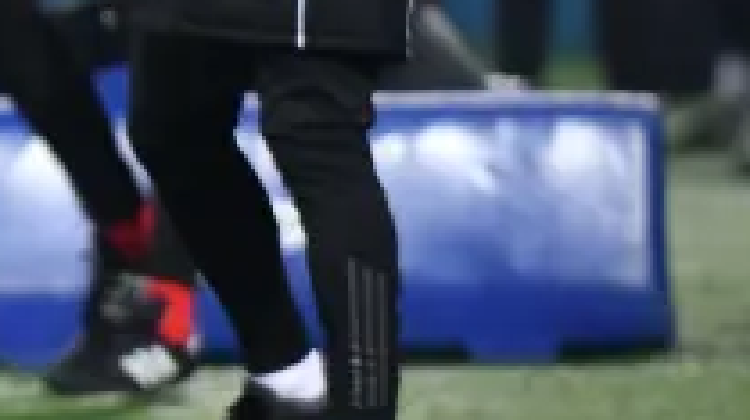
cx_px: -513
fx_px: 25784
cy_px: -192
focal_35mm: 1298
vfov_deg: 0.9
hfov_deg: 1.7
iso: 5000
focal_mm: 340
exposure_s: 1/1000
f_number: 4
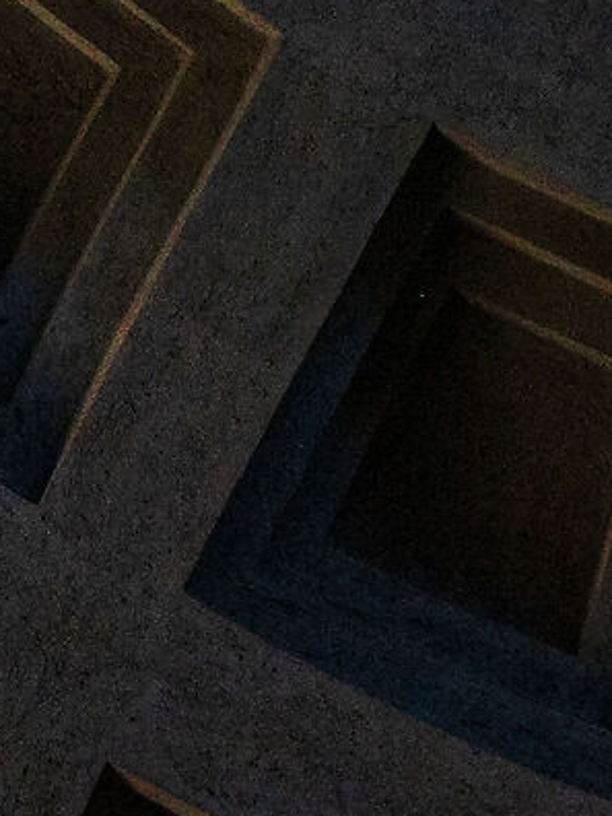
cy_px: 1179
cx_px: -917
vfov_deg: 5.5
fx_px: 8392
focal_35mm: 356
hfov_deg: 4.1
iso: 450
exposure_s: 1/200
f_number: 11
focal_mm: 61
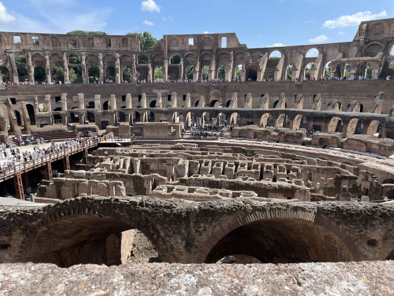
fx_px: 296
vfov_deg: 53.1
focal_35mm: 26
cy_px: 148
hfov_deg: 67.3
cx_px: 197
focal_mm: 4.2
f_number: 1.6
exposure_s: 1/1595
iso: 32
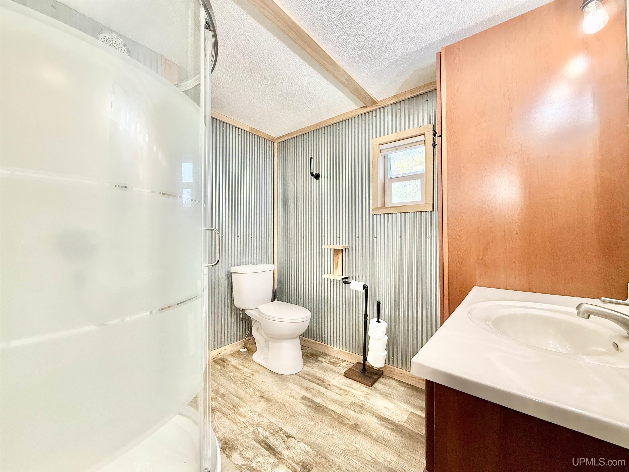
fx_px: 254
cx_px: 314
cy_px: 236
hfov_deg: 102.1
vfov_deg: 85.7
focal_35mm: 14
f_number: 2.2
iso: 320
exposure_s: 1/120
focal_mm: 2.22
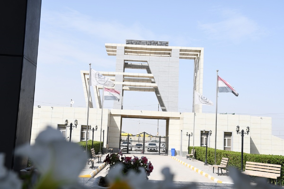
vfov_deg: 29.9
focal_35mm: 45
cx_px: 142
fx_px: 355
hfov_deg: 43.6
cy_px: 94
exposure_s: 1/250
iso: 100
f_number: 8
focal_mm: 30
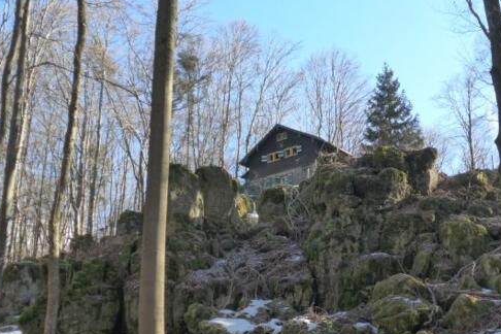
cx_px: 289
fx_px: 682
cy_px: 219
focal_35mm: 49
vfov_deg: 27.4
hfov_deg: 40.2
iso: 160
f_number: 2.5
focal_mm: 8
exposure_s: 1/500
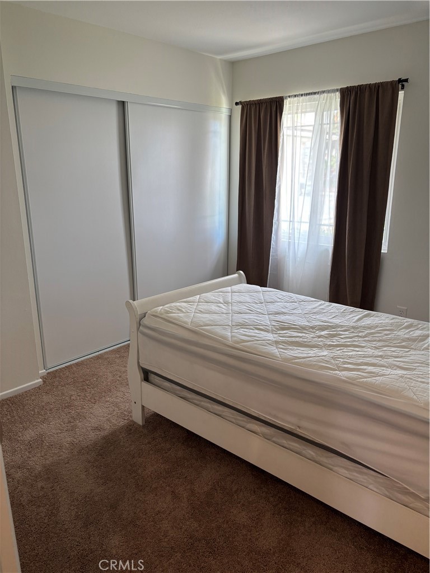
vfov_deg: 67.3
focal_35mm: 26
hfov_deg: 53.1
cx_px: 215
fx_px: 431
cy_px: 286
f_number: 1.6
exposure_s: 1/60
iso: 125
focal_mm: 5.96
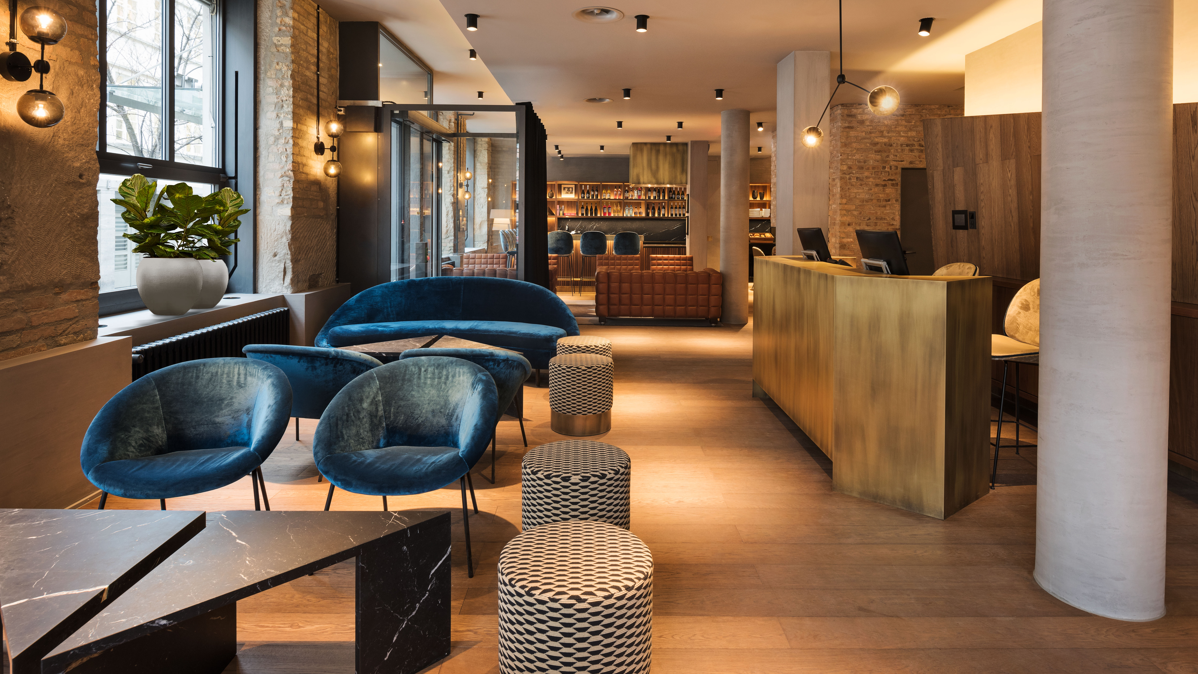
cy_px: 282
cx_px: 600
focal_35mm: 20
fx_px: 635
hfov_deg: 86.6
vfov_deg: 55.6
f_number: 11
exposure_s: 1
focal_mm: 19
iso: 250
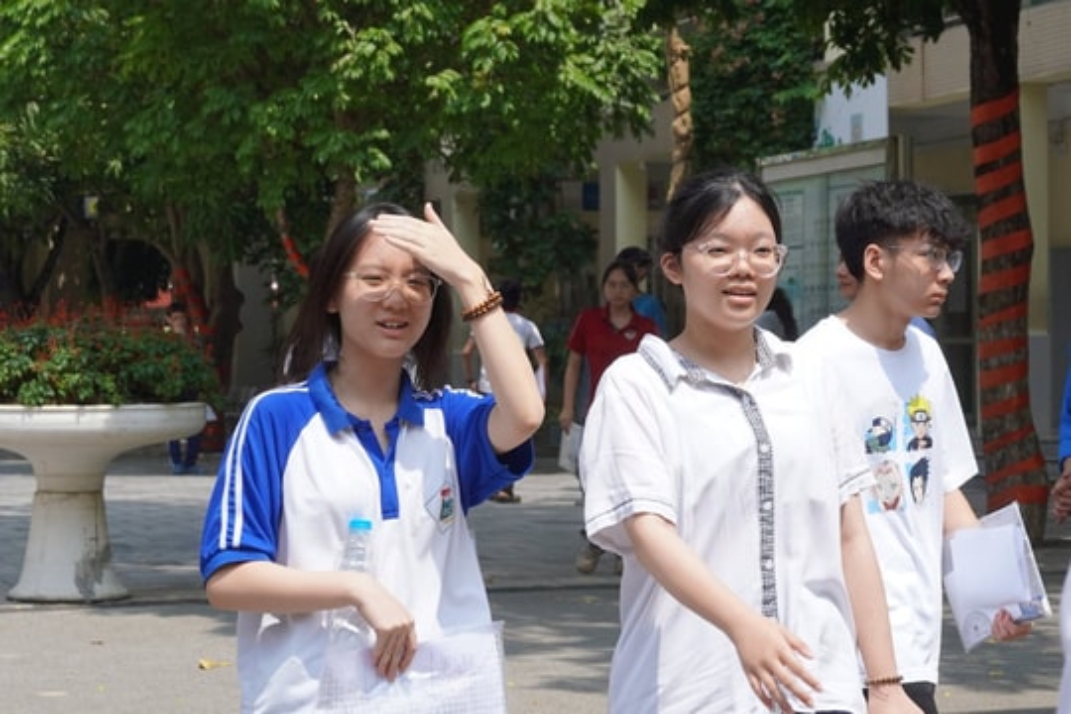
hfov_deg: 38.9
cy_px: 357
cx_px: 536
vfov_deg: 26.5
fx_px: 1517
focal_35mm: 51
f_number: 5
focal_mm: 34
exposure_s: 1/500
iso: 100
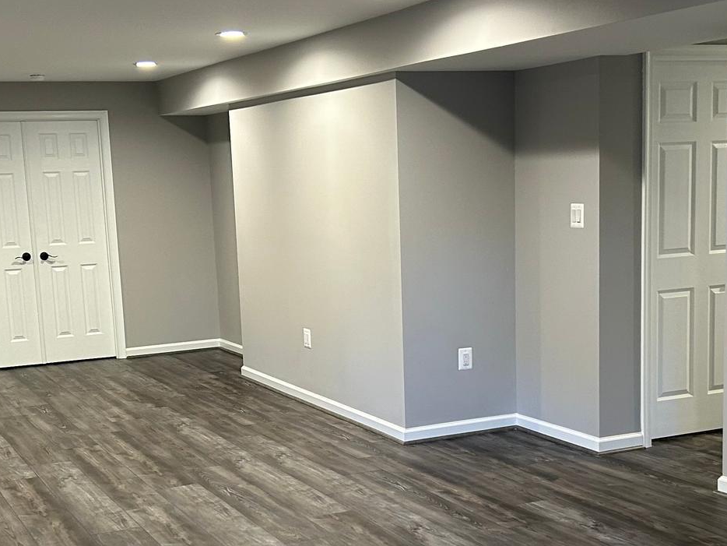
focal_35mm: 57
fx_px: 1197
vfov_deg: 25.5
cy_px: 385
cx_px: 351
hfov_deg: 33.8
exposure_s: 1/60
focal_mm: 5.7
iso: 160
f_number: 1.5
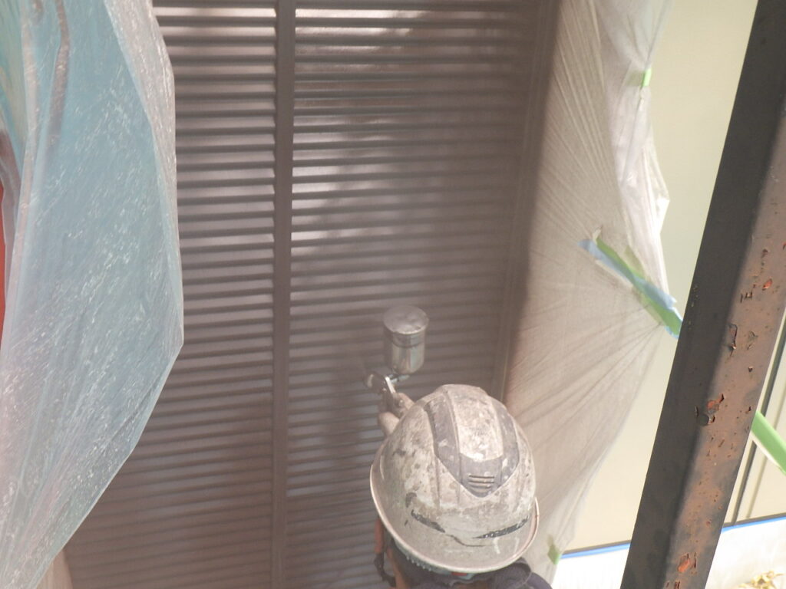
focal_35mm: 42
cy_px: 294
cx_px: 393
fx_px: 954
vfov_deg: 34.3
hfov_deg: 44.8
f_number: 5
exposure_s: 1/160
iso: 125
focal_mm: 7.5
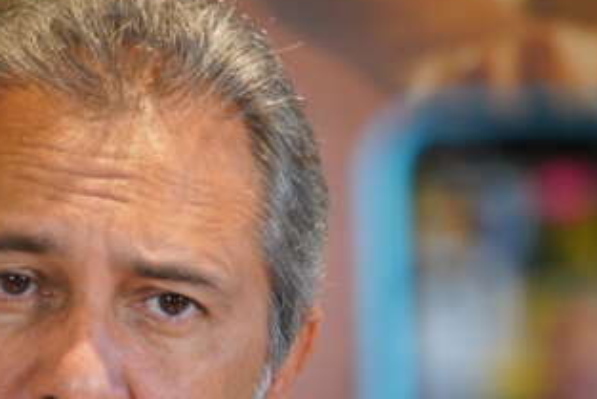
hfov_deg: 7.9
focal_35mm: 261
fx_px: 4330
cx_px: 244
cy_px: 339
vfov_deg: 5.3
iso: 3200
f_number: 5.6
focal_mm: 136
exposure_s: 1/160
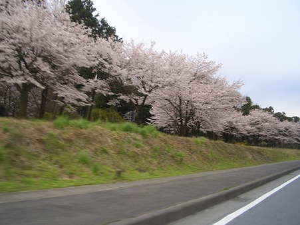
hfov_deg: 52.6
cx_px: 150
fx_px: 303
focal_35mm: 35
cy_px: 112
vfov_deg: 40.7
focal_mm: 5.8
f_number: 4.3
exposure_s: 1/100
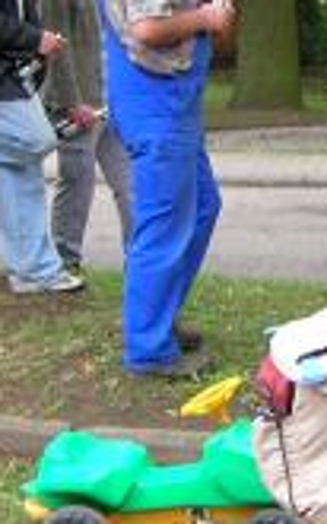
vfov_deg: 14.8
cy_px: 98
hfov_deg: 9.1
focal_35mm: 140
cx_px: 476
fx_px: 1998
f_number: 2.9
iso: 50
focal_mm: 5.7
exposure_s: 1/75.7
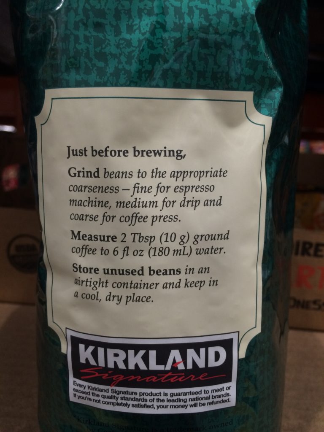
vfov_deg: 61.7
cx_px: 162
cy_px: 216
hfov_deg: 48.2
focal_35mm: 29
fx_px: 362
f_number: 2.2
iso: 80
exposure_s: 1/33
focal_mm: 4.15
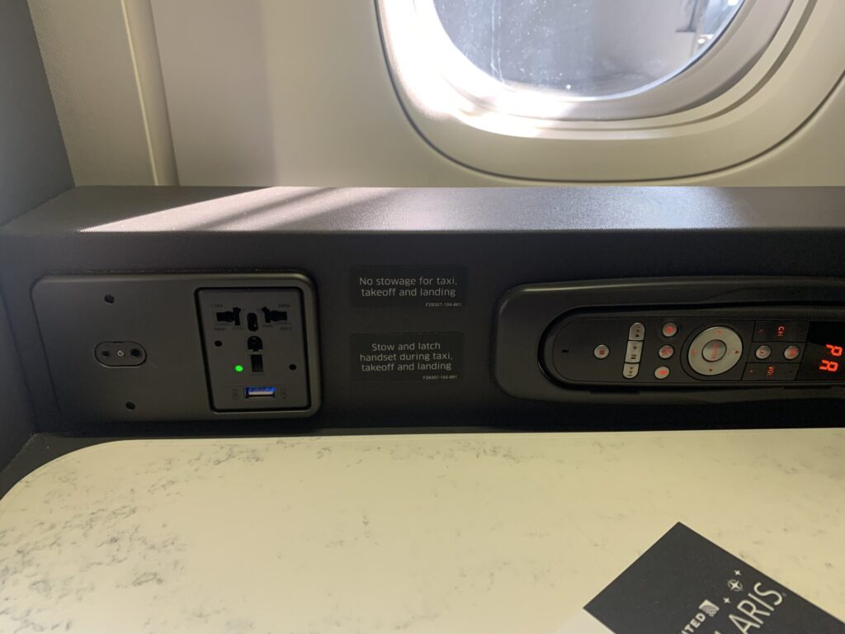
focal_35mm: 26
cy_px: 317
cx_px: 422
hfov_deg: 67.3
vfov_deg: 53.1
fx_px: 635
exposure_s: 1/63
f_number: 1.8
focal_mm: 4.25
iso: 100
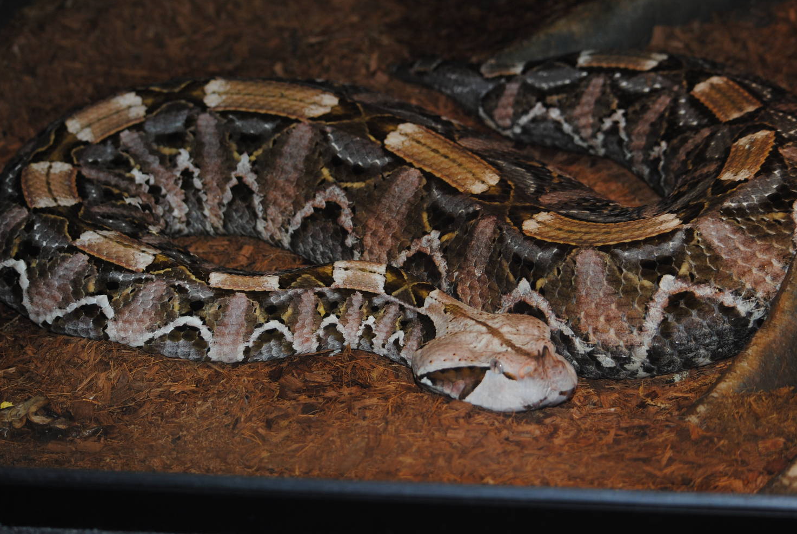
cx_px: 386
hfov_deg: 22.7
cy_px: 253
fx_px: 1985
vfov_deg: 15.3
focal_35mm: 90
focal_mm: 55
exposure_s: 1/60
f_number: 4.5
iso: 200
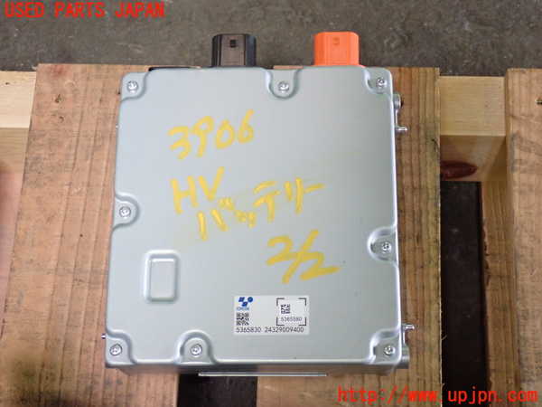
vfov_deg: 23.7
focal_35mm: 62
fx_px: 971
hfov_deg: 31.2
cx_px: 271
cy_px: 204
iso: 800
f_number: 3.6
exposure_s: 1/60
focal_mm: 11.09
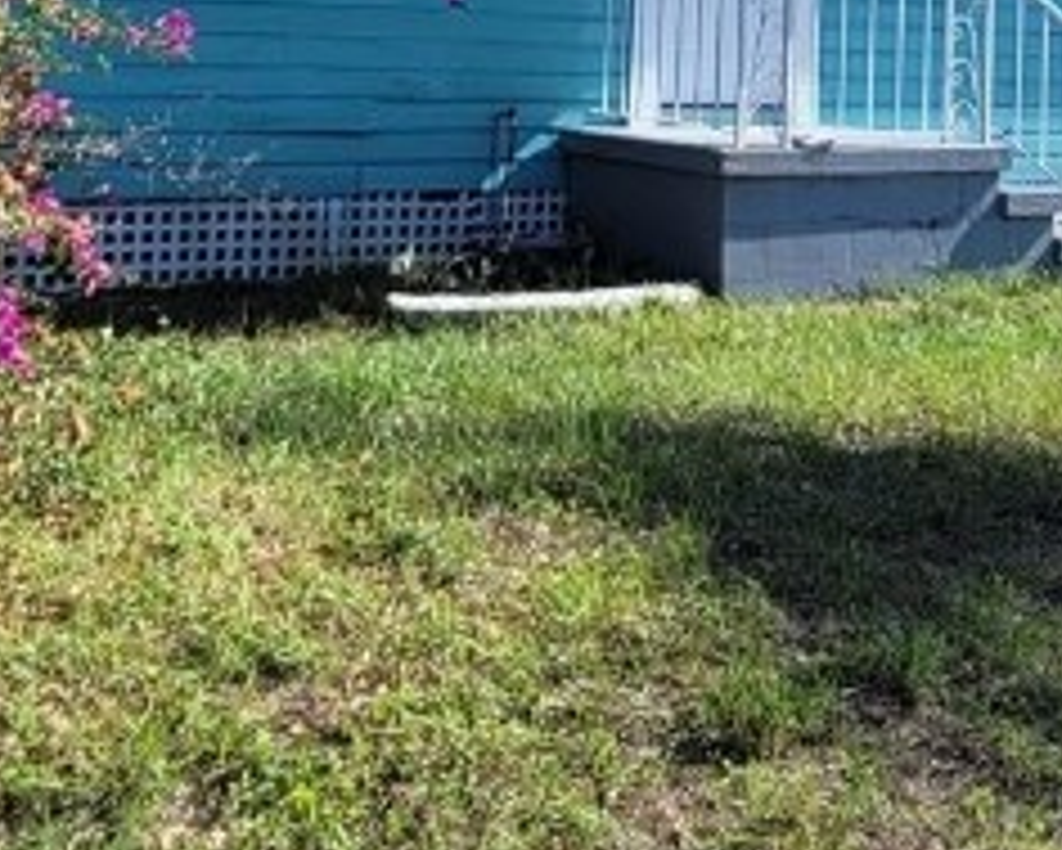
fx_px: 1729
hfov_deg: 33.9
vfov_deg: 24.1
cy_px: -261
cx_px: 702
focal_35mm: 55
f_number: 2.2
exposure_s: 1/1580
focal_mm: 2.2
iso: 64
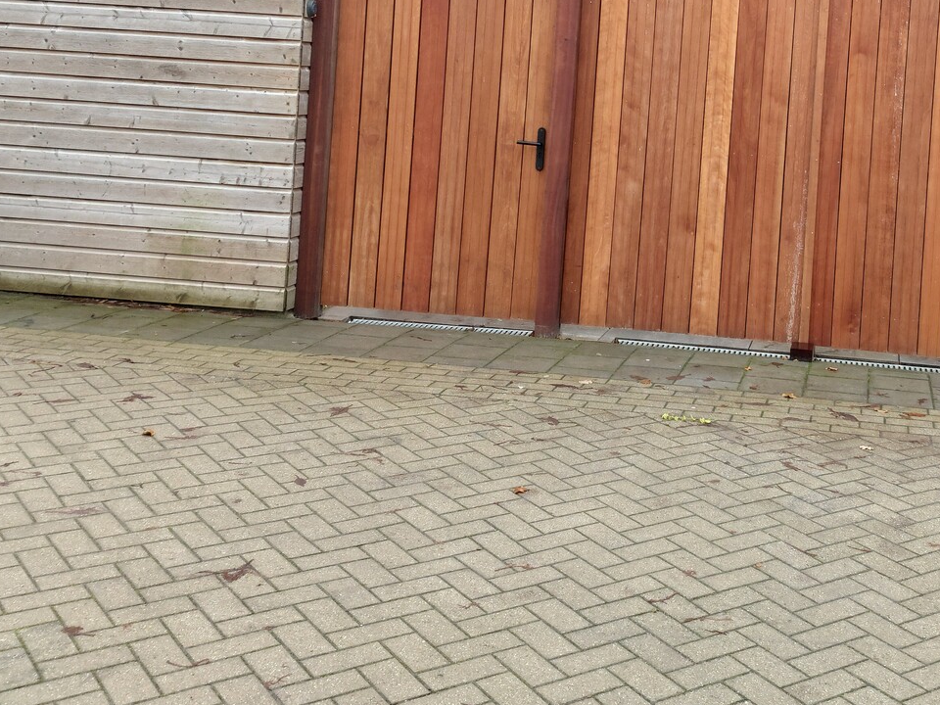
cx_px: 714
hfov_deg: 38.6
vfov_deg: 29.4
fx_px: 1303
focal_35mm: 48
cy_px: 114
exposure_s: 1/59
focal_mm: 5.23
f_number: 1.8
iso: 40
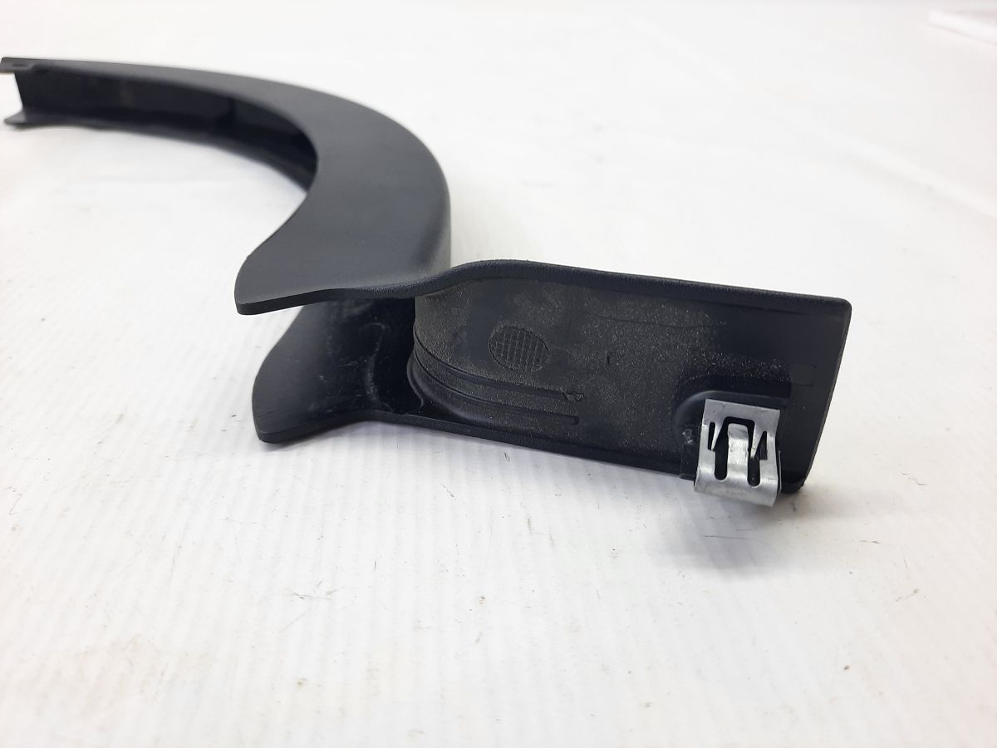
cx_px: 498
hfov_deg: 69.4
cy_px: 374
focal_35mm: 25
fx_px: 720
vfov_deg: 54.9
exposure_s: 1/50
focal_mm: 4.6
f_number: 2
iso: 80
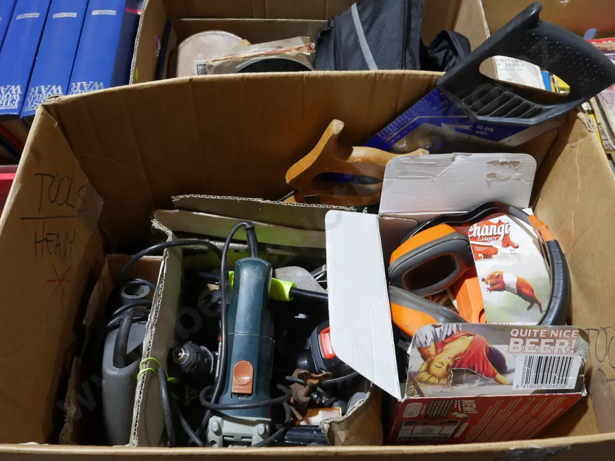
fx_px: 569
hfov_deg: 56.8
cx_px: 308
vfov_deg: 44.2
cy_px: 230
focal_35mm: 32
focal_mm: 16
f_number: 5.6
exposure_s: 1/60
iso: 800
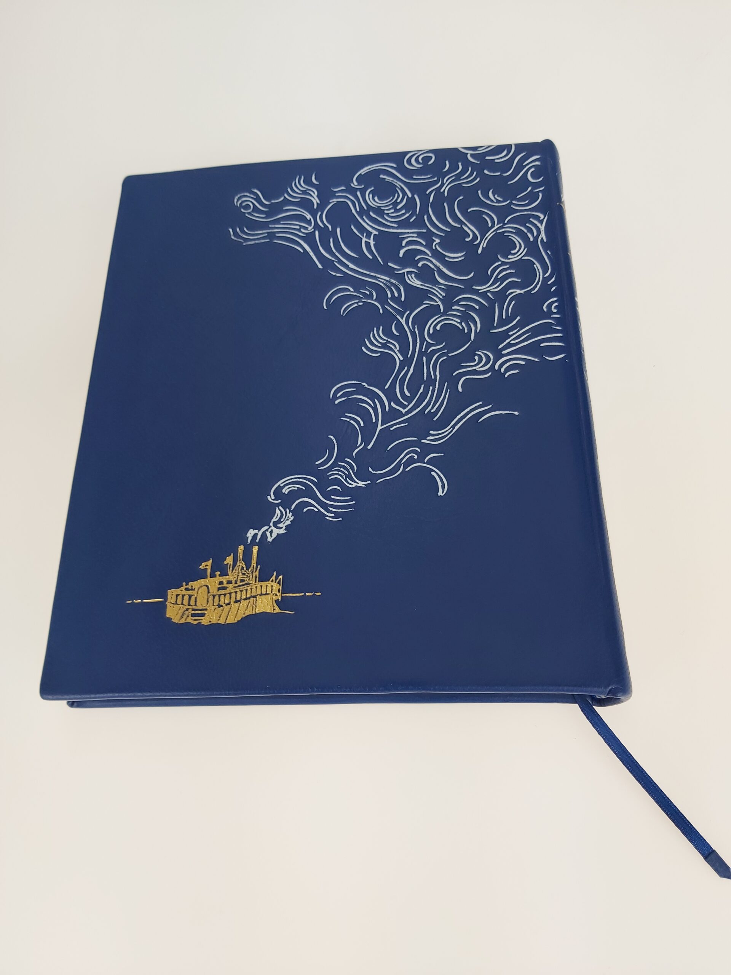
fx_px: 732
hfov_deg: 53.1
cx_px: 366
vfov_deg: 67.3
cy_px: 488
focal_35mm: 26
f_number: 1.7
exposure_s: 1/174
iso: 64
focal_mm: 3.92
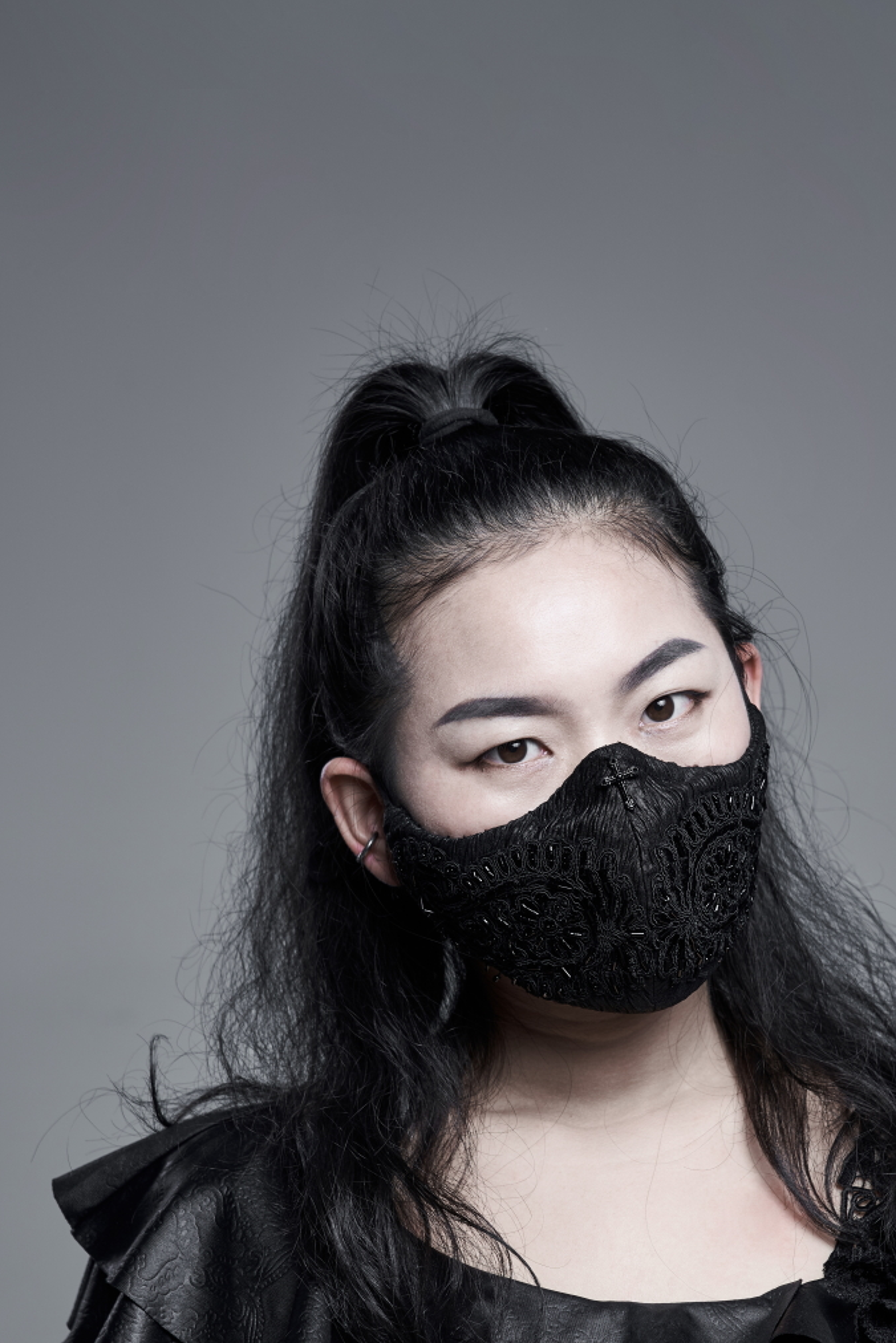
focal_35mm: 124
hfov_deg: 11.1
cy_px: 887
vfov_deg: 16.5
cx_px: 569
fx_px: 4627
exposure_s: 1/160
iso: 125
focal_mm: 93
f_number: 7.1
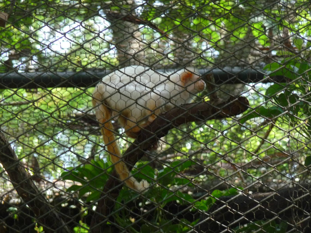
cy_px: 116
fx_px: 2309
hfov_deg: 7.7
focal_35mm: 257
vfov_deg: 5.8
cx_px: 155
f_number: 4.9
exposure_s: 1/200
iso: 320
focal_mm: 44
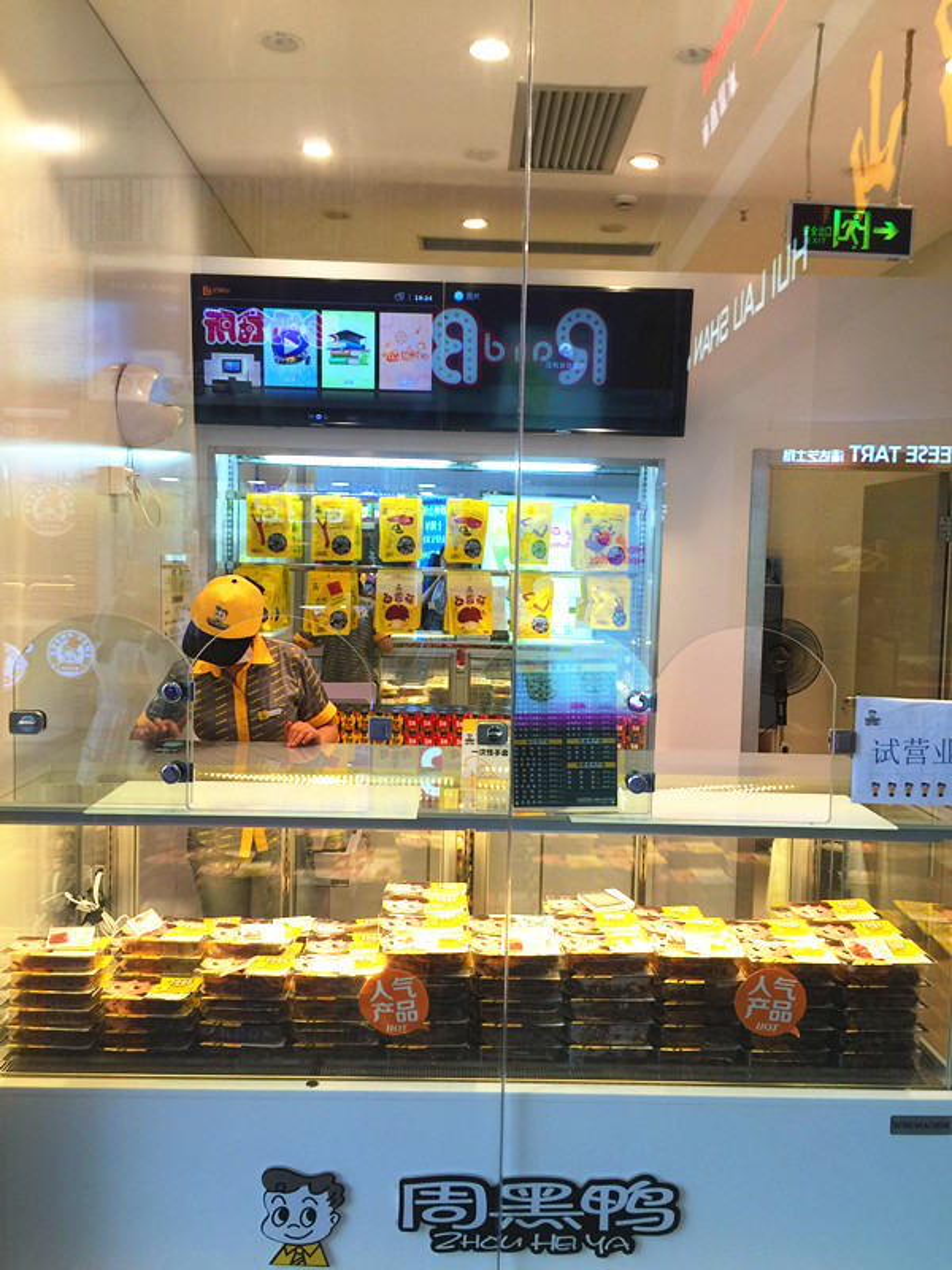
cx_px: 476
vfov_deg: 61.7
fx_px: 1063
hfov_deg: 48.2
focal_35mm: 29
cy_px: 635
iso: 32
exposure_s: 1/33
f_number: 2.2
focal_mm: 4.15
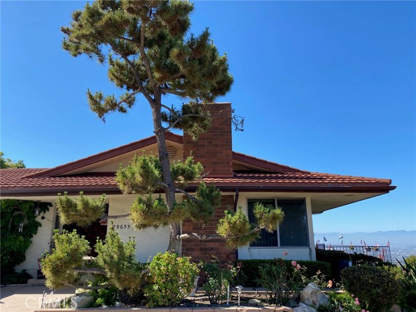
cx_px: 208
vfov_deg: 53.1
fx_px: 312
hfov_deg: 67.3
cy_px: 156
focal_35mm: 26
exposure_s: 1/1504
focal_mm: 4.25
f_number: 1.8
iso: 32
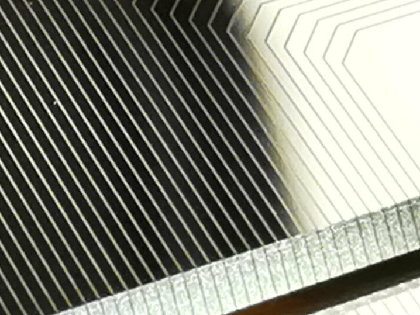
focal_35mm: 231
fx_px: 2804
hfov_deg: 8.5
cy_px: 119
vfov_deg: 6.4
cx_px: -36
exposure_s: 1/137
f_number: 2.2
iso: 50
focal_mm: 2.26
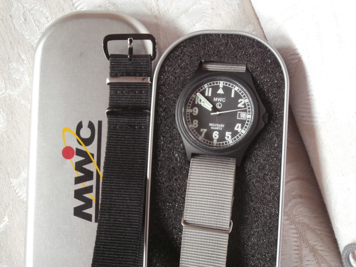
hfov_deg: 49.0
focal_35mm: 38
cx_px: 178
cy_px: 134
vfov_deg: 37.7
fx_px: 391
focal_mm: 6.67
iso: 200
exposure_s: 1/13
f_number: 3.9
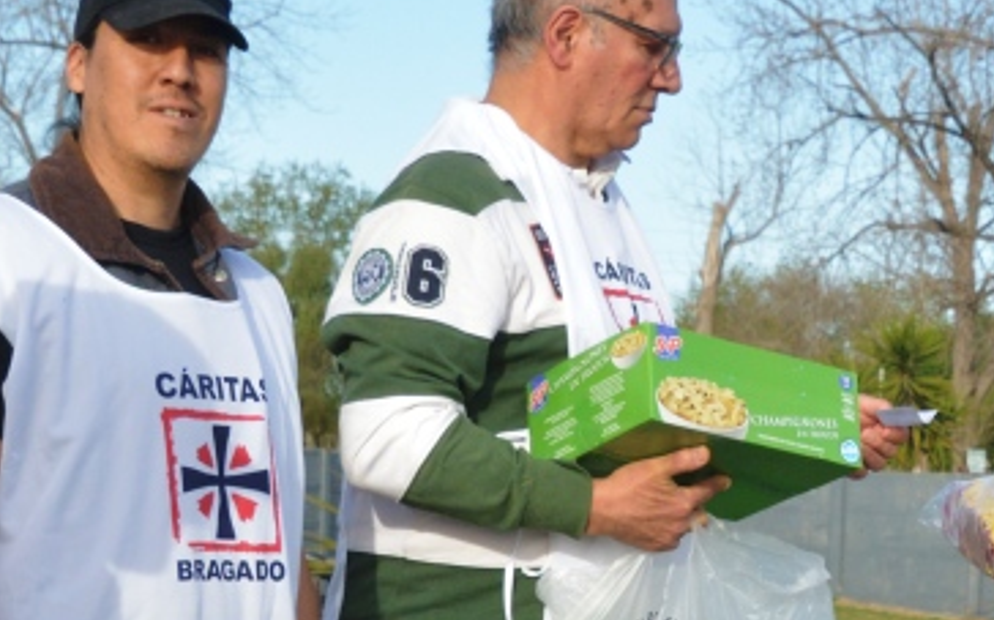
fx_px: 3492
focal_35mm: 129
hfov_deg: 16.0
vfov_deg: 10.1
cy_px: 635
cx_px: 915
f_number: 10
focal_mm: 30
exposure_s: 1/640
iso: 800
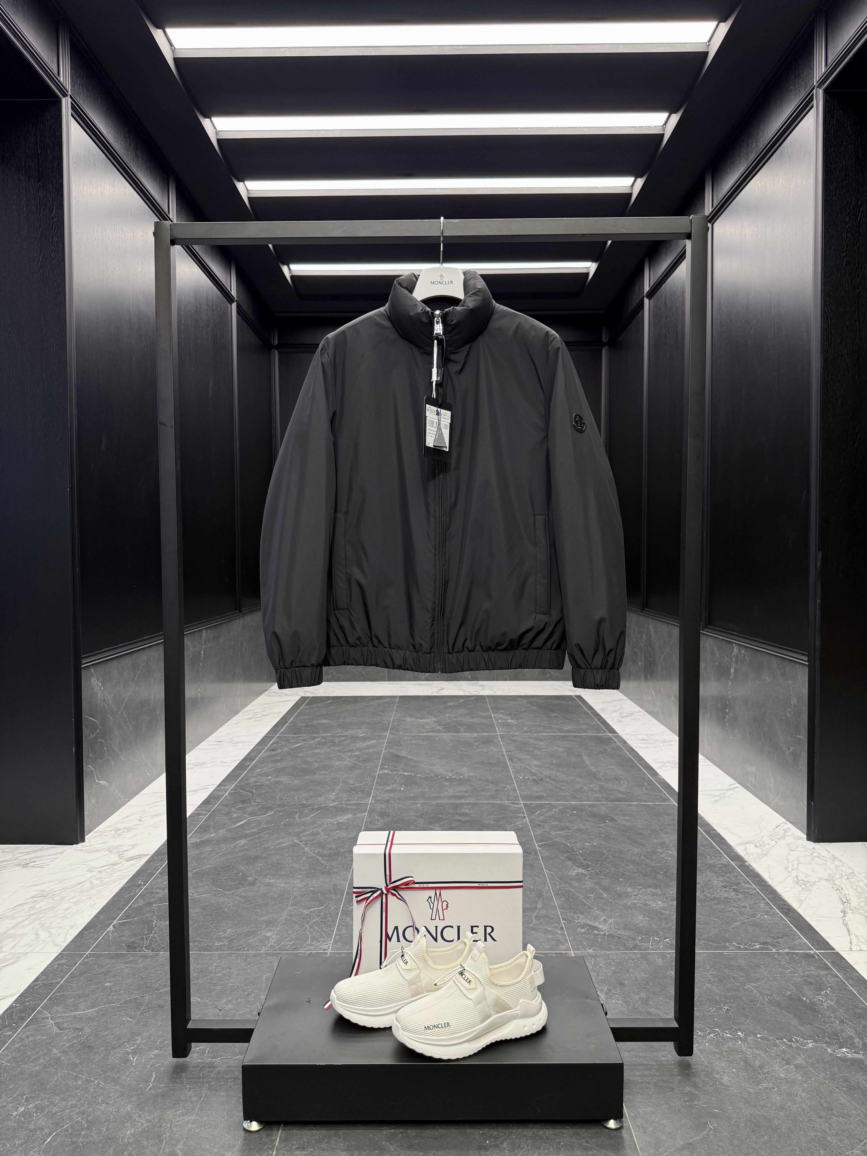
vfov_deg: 71.6
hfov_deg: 56.8
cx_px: 434
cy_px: 578
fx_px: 801
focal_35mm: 24
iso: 100
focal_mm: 6.76
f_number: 1.78
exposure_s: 1/100
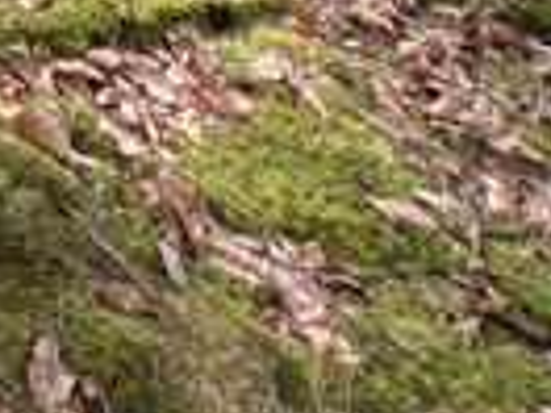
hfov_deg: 12.3
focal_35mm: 101
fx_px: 1608
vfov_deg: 8.9
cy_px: -1089
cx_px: -977
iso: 32
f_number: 1.8
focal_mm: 1.57
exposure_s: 1/99
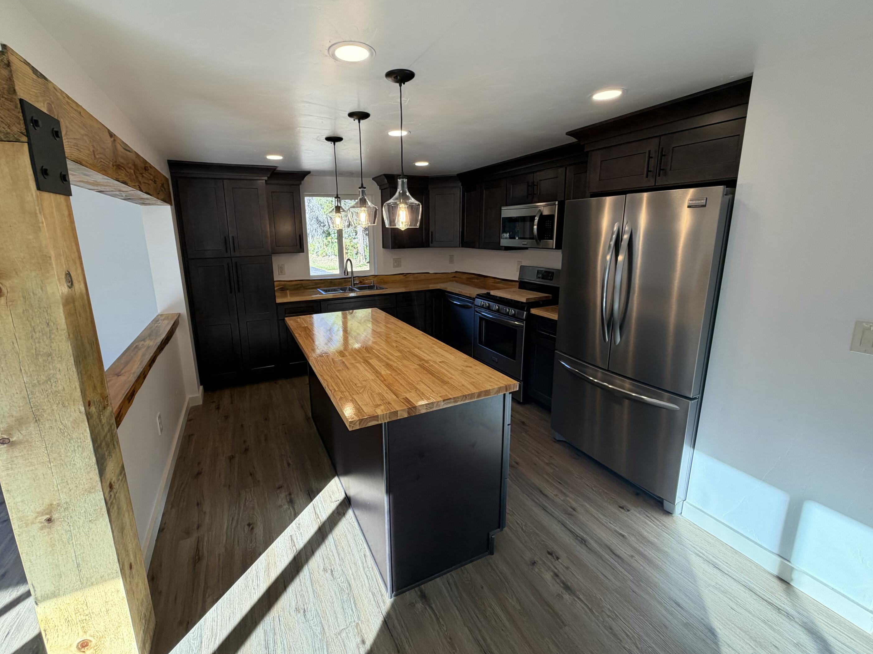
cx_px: 408
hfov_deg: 98.0
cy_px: 306
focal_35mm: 15
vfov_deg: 81.6
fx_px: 378
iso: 80
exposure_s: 1/120
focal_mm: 2.22
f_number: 2.2
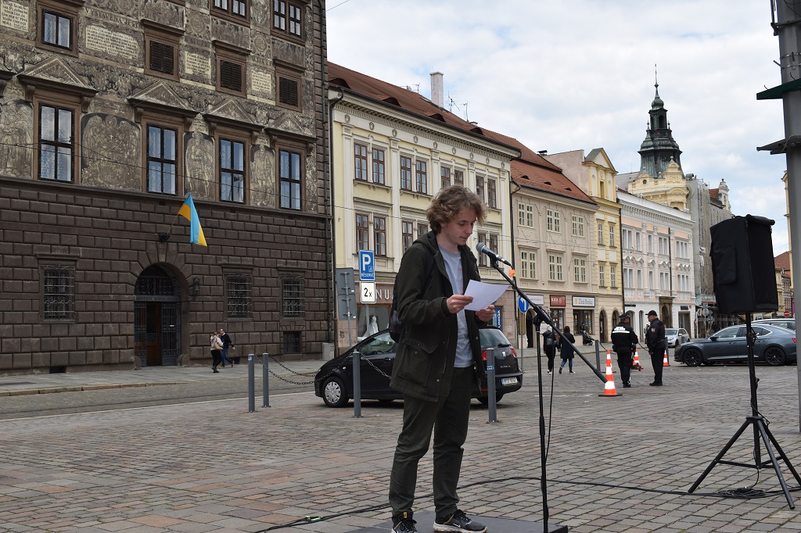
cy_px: 266
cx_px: 400
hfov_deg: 51.3
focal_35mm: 38
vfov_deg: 35.5
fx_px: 834
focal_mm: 25
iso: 100
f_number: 7.1
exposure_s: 1/200
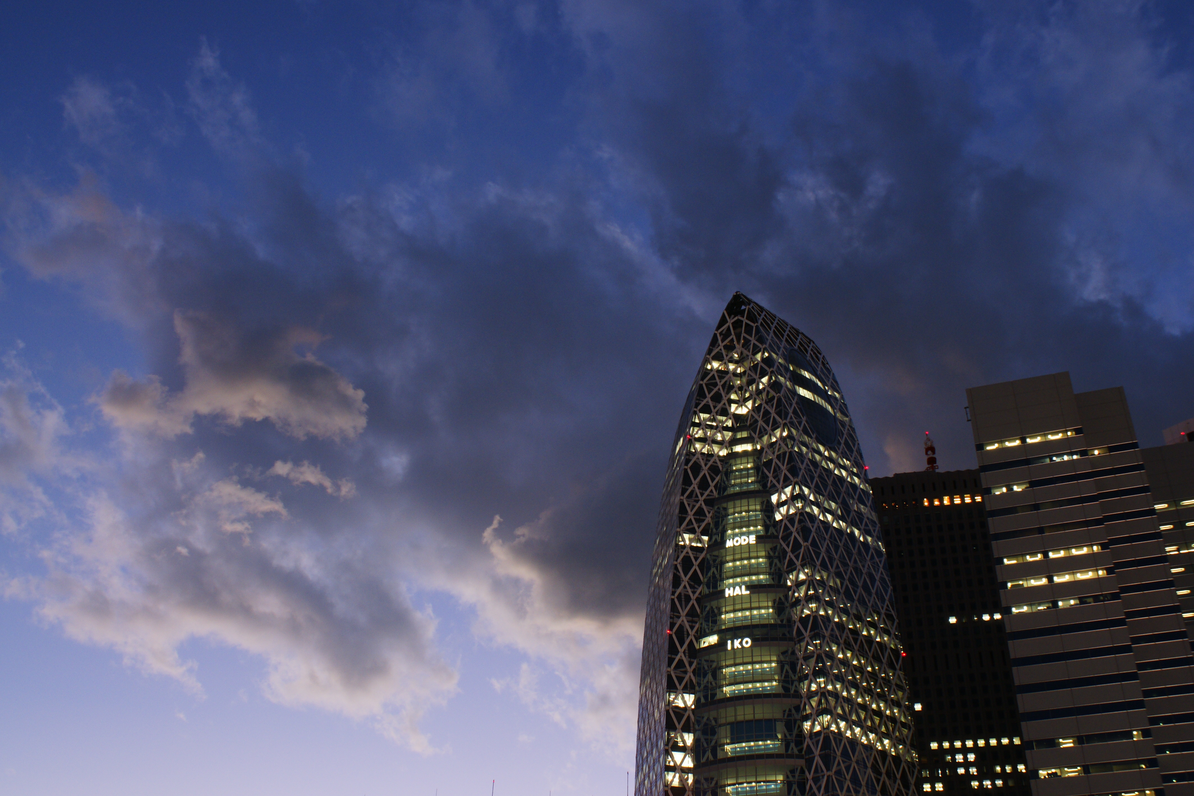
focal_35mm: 39
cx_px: 597
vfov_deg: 34.2
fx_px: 1293
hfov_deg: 49.6
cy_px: 398
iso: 400
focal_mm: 26
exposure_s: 1/2.5
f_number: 8
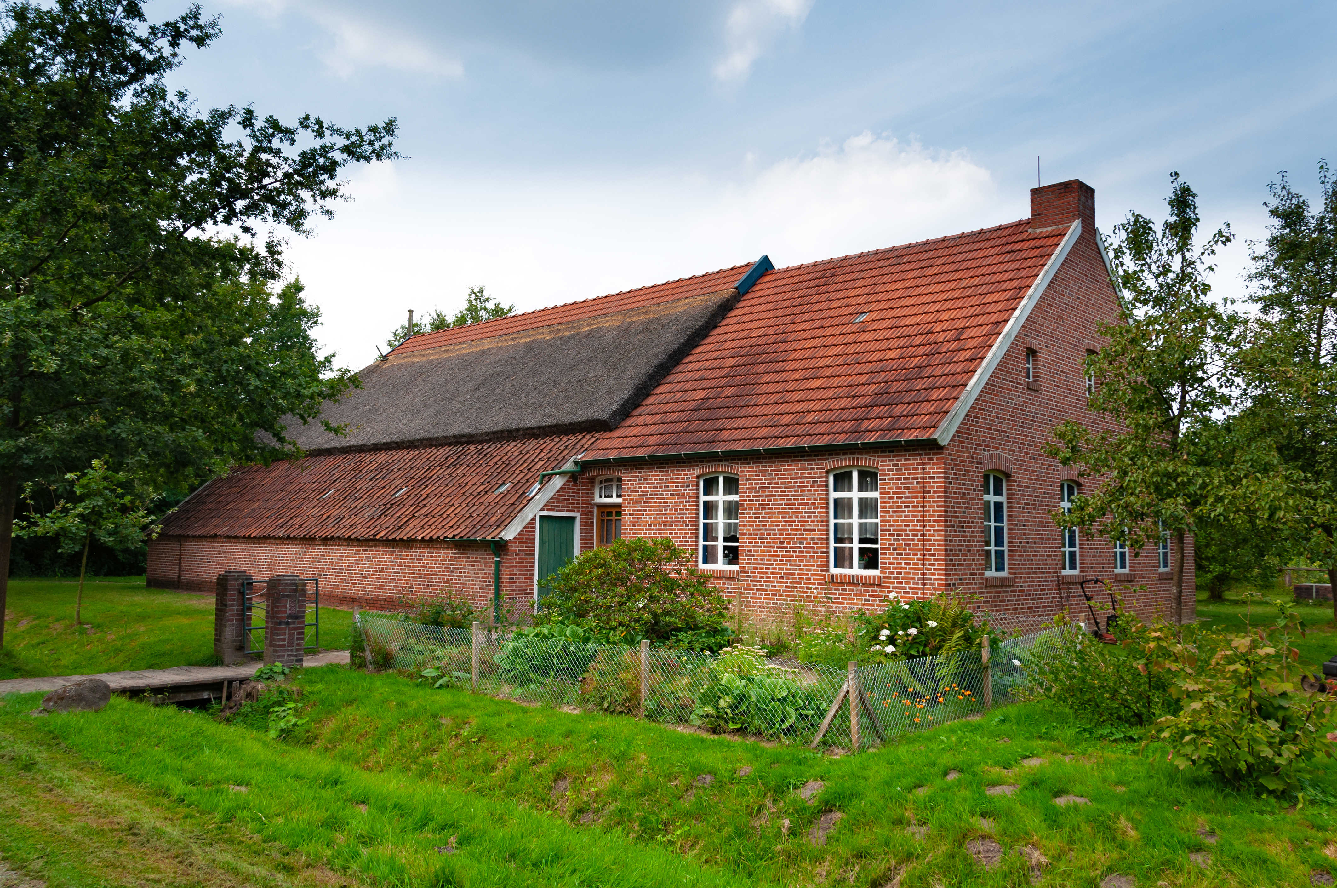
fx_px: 1001
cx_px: 668
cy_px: 444
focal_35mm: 27
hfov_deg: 67.4
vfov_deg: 47.8
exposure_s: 1/250
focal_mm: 18
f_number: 8
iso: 200
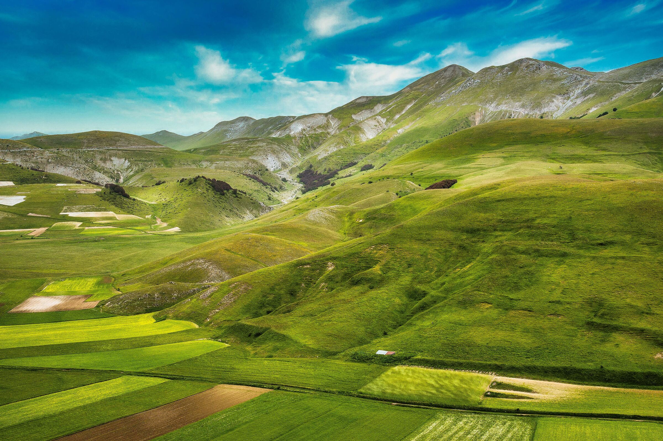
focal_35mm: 48
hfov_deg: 41.1
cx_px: 332
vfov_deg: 28.0
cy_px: 220
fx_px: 883
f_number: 11
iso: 250
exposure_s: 1/250
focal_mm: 48
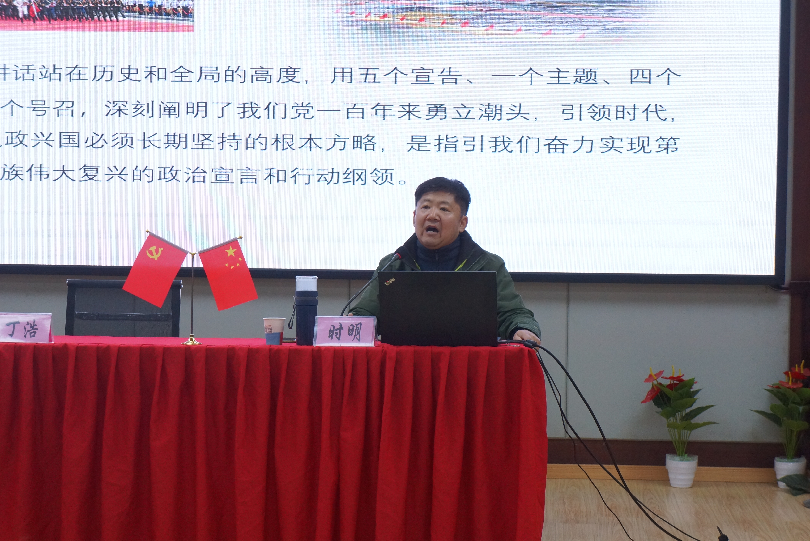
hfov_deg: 24.7
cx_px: 405
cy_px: 270
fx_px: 1846
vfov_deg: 16.7
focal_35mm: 82
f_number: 5.6
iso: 1600
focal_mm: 55
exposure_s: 1/125
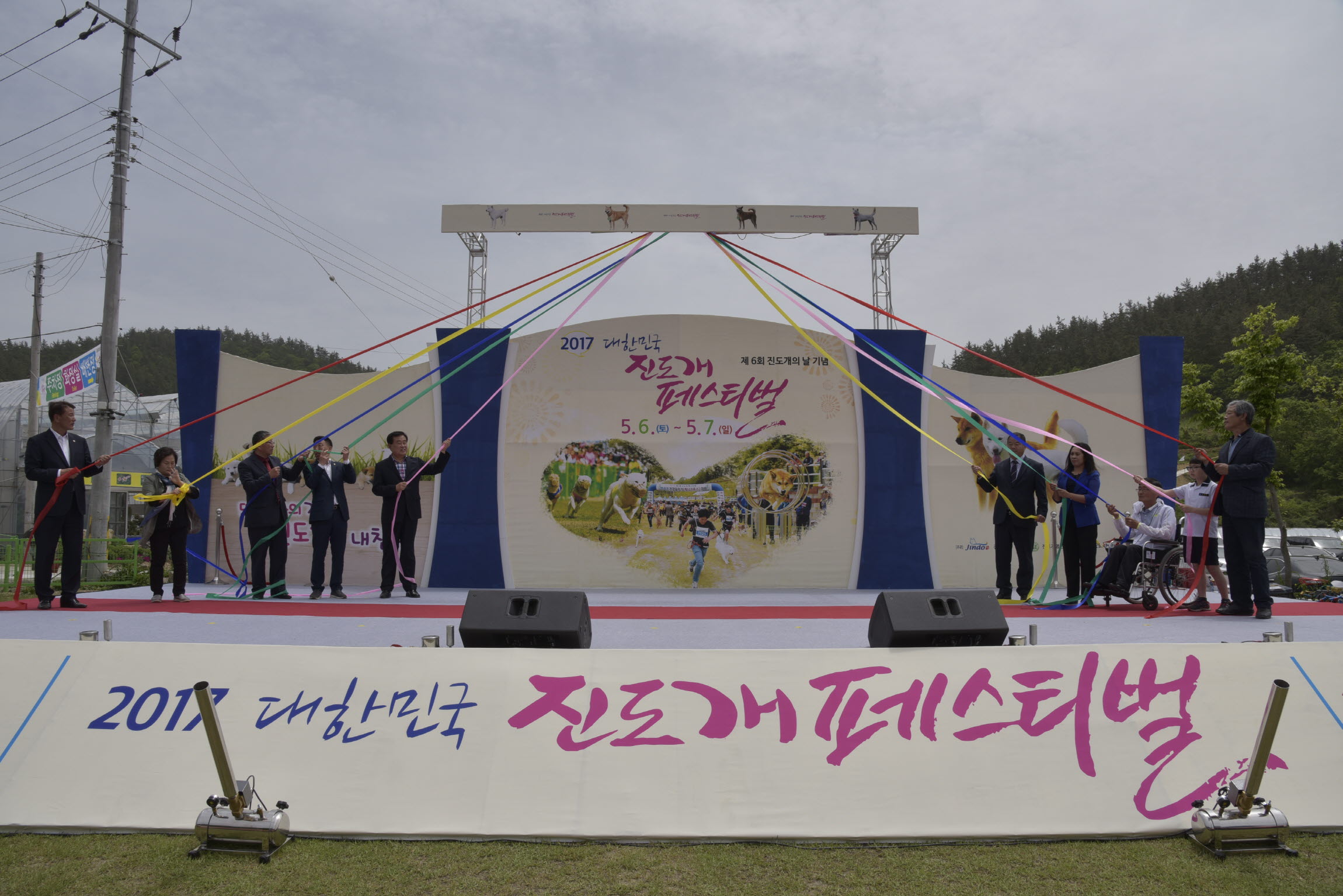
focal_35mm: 24
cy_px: 448
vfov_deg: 53.2
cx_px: 672
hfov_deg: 73.7
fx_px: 896
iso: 100
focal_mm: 24
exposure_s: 1/200
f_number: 14
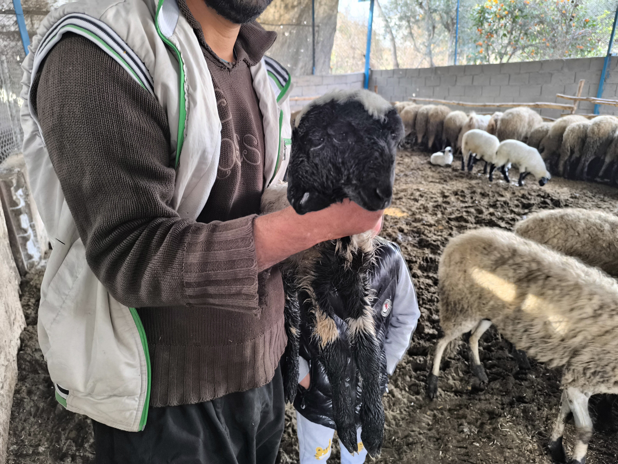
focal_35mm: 23
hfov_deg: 73.9
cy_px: 232
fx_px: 411
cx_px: 309
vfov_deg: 58.9
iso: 1000
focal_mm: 6.14
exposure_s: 1/50
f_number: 1.65
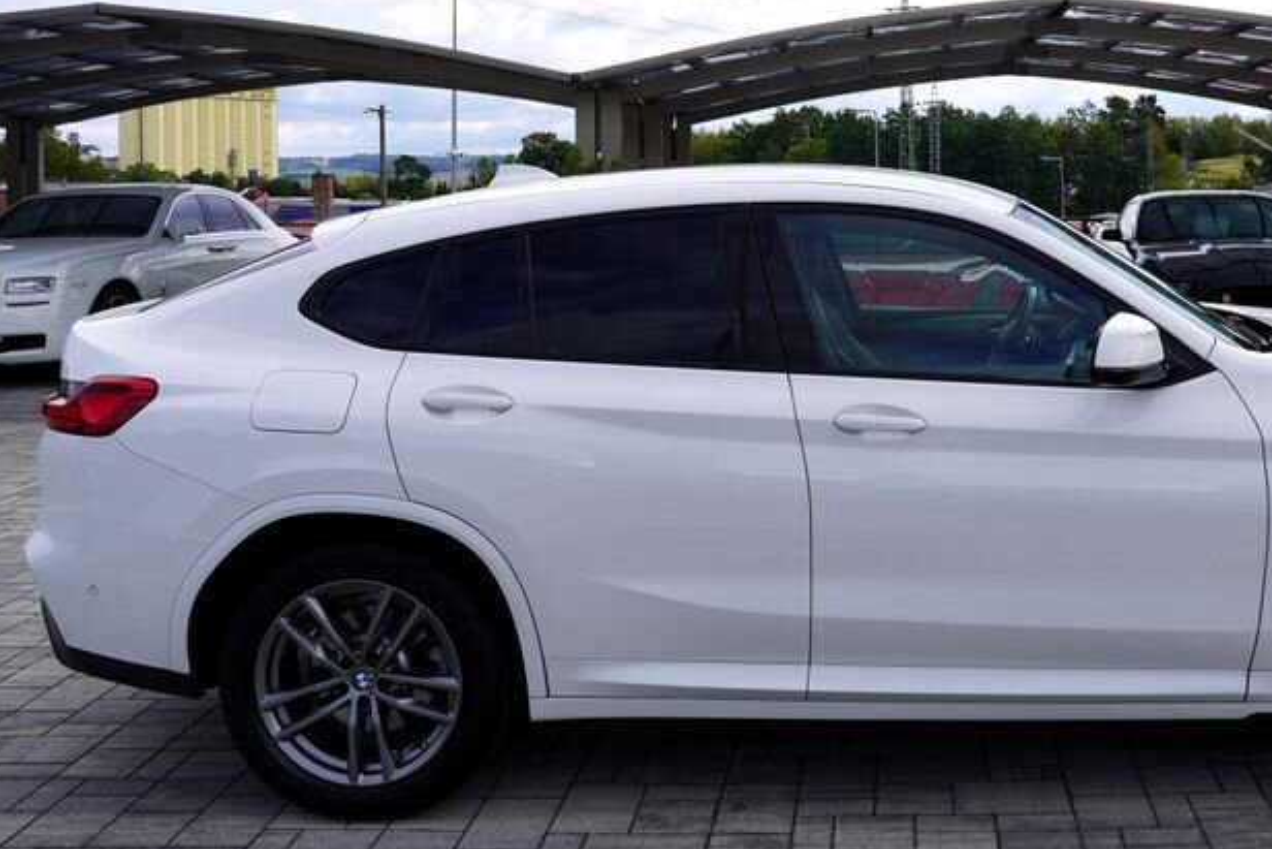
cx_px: 909
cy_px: 206
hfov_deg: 47.1
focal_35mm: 40
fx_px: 1414
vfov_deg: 32.7
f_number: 10
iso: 100
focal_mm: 24
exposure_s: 1/160
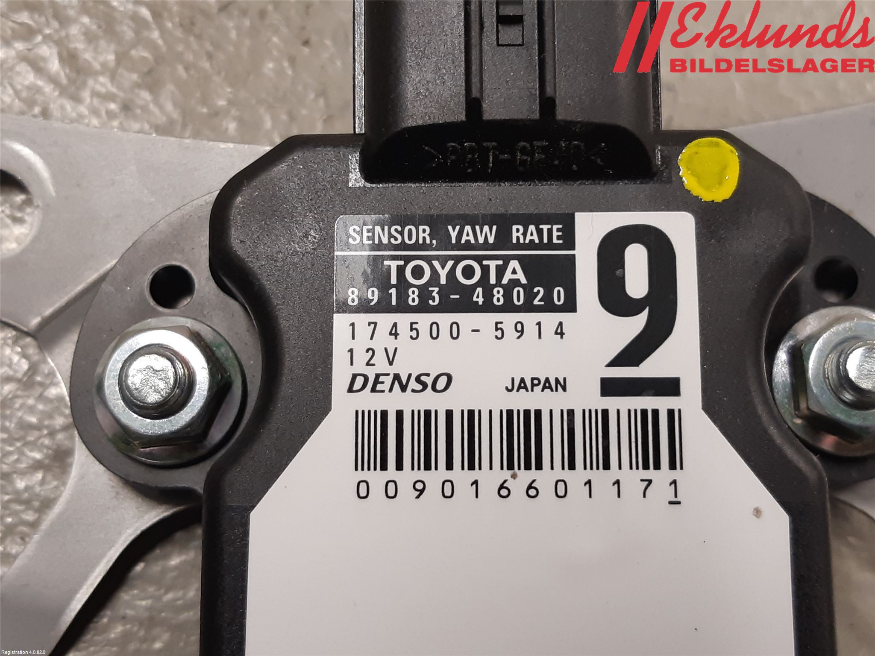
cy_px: 328
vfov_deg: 53.1
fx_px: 657
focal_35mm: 26
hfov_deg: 67.3
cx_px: 438
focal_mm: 3.93
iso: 100
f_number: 1.7
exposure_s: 1/50
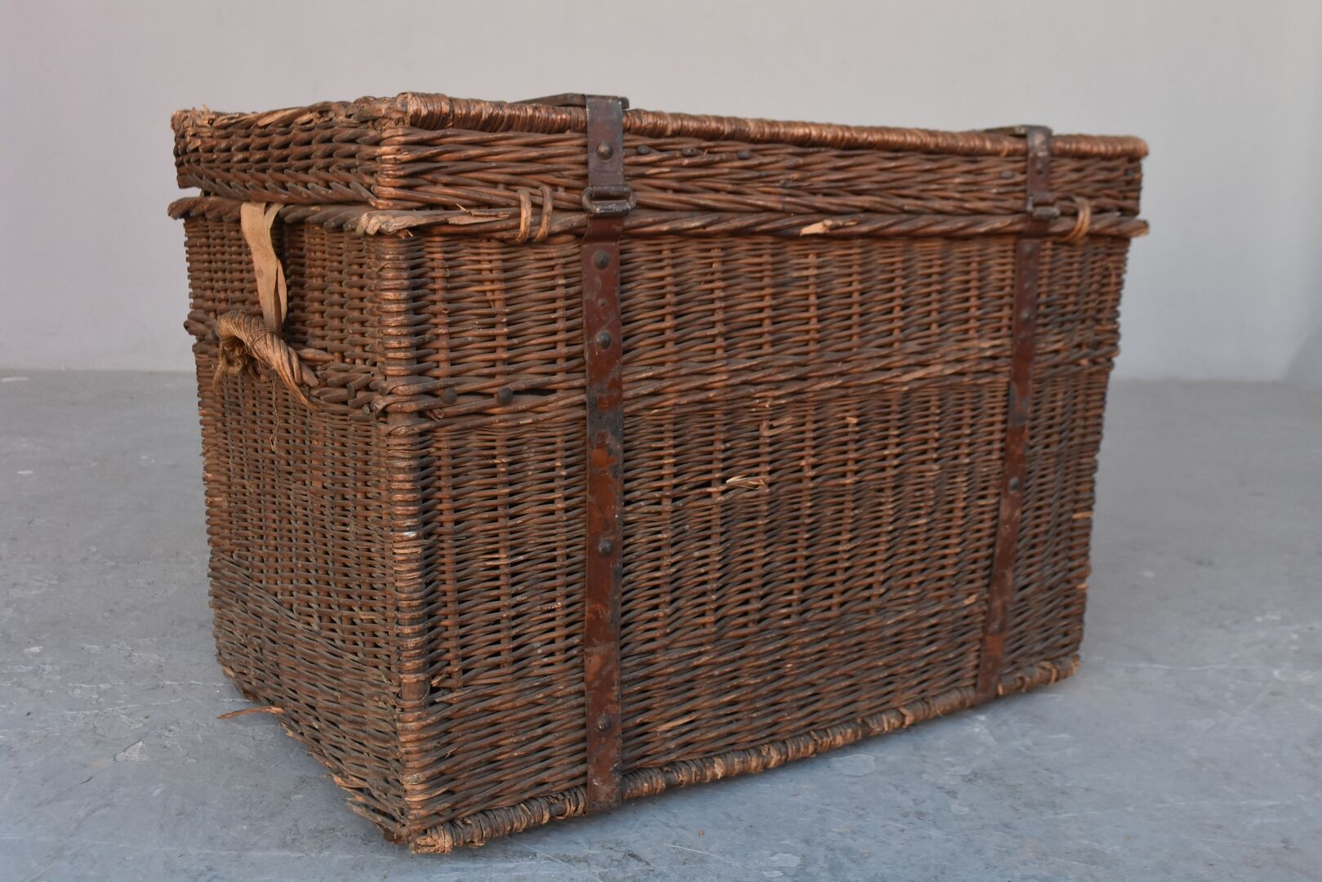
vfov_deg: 36.9
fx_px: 1322
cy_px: 441
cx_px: 661
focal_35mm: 36
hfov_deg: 53.1
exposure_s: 1/160
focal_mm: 24
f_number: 6.3
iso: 800
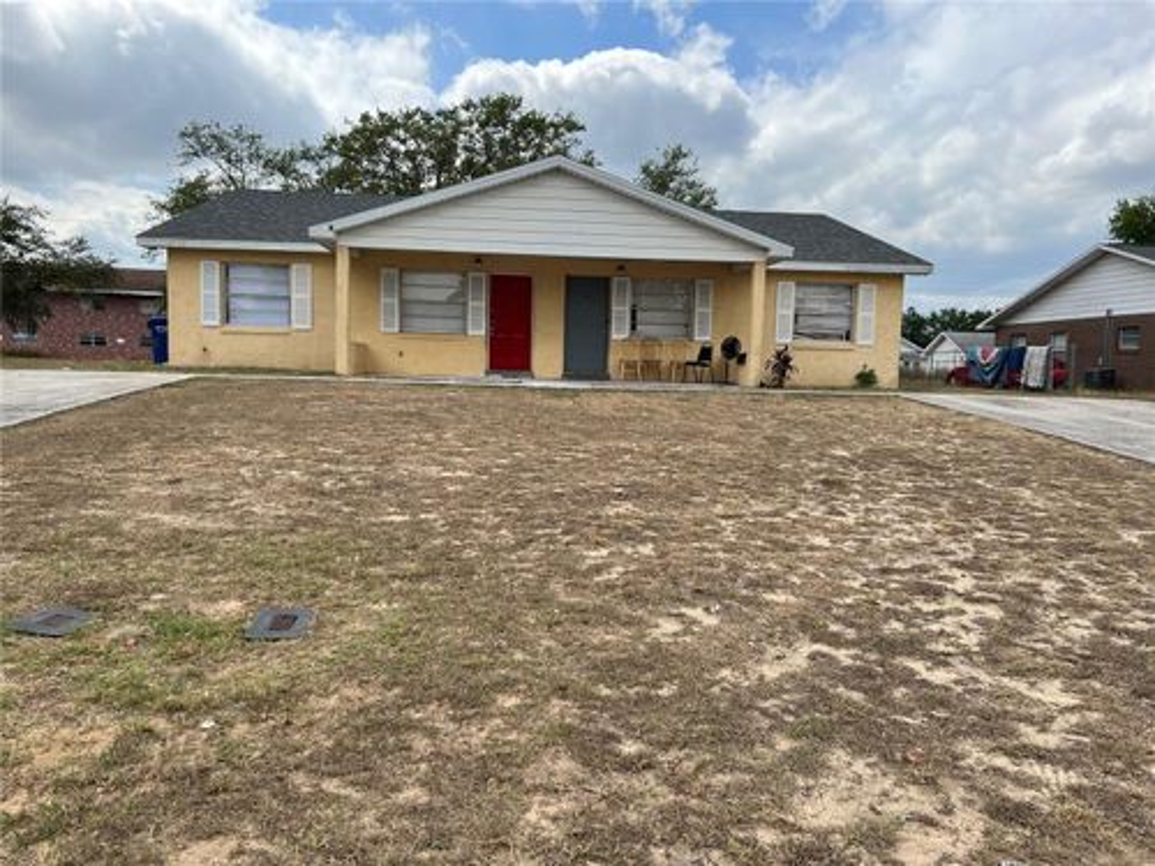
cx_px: 578
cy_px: 433
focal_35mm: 26
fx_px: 868
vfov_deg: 53.1
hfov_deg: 67.3
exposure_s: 1/3968
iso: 50
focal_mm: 5.7
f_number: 1.5
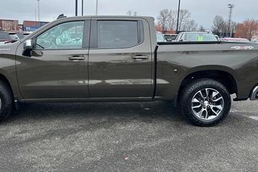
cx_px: 107
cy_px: 68
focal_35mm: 34
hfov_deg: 55.5
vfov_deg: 38.7
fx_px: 244
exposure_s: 1/864
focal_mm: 6.86
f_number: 1.78
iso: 80
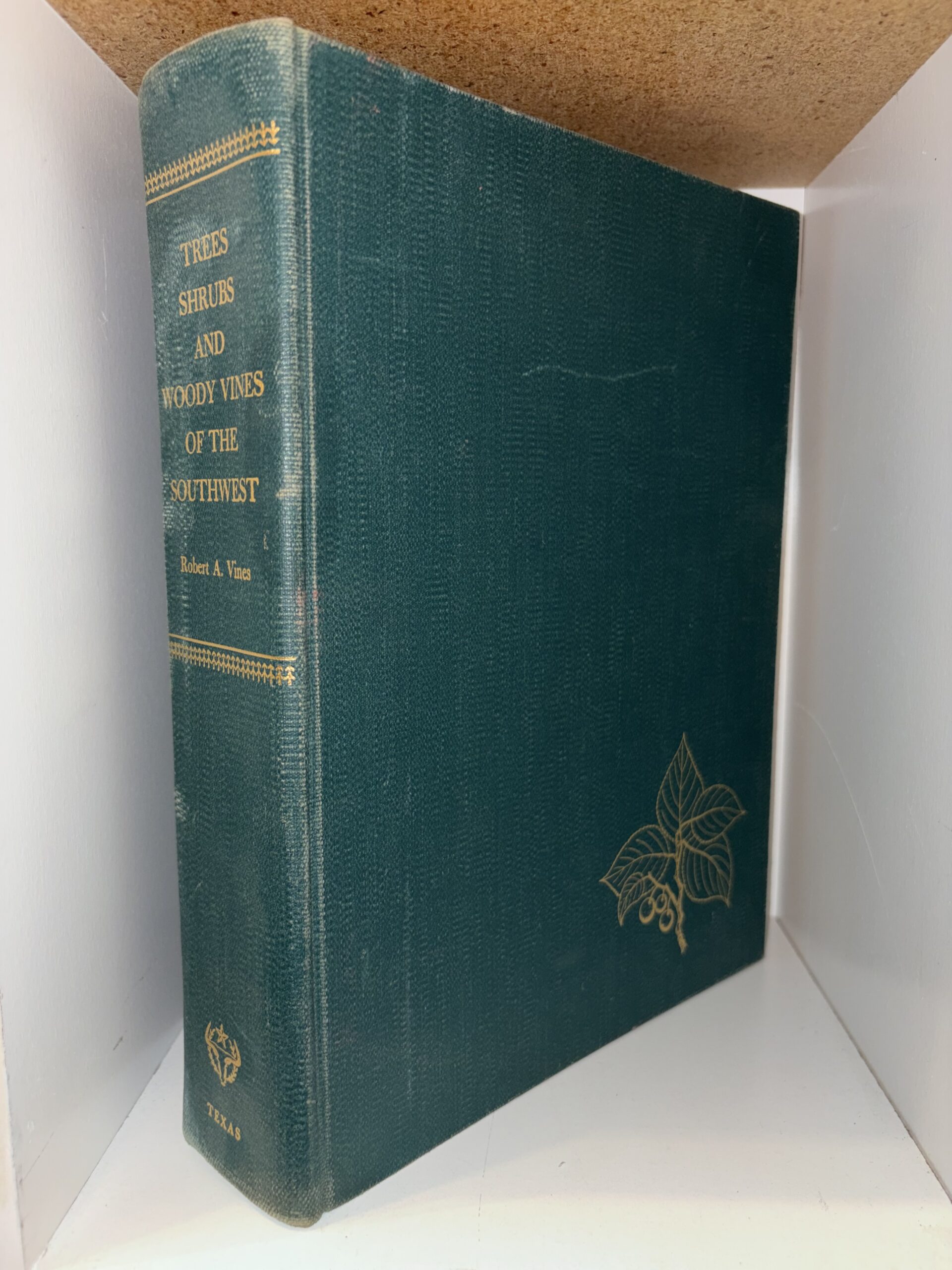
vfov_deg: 67.3
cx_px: 476
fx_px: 953
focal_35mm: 26
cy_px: 635
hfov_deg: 53.1
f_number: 1.6
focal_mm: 5.96
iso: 64
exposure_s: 1/21
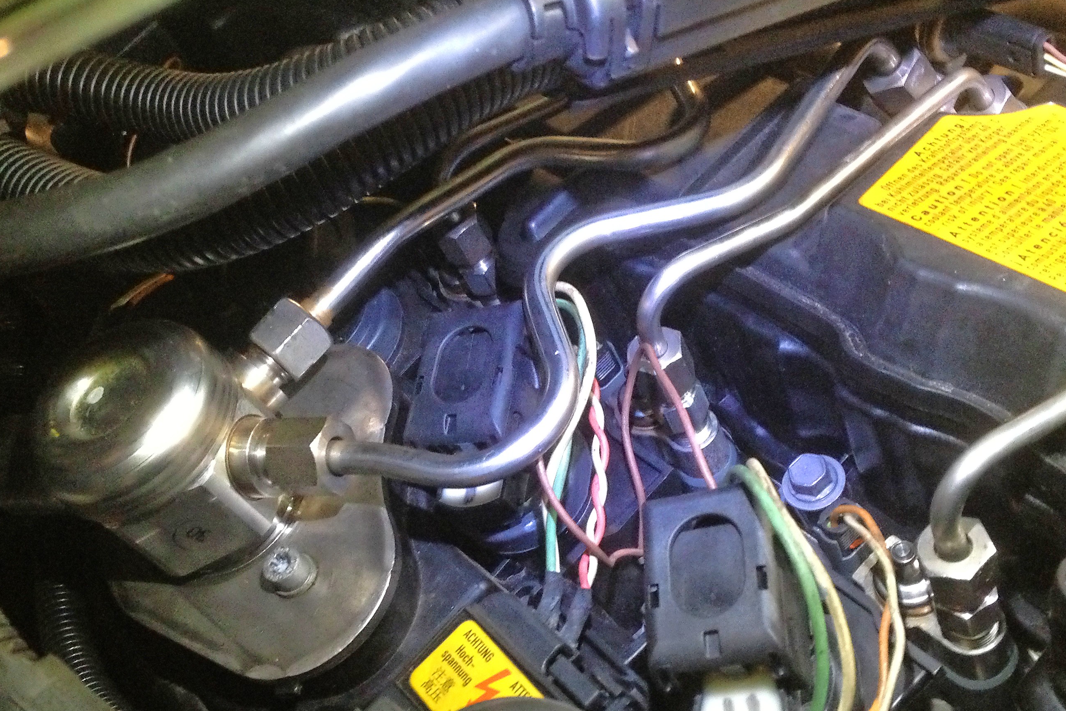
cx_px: 540
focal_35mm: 46
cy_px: 470
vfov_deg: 29.1
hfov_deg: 42.7
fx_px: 1362
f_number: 2.4
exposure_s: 1/20
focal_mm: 4.28
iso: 400
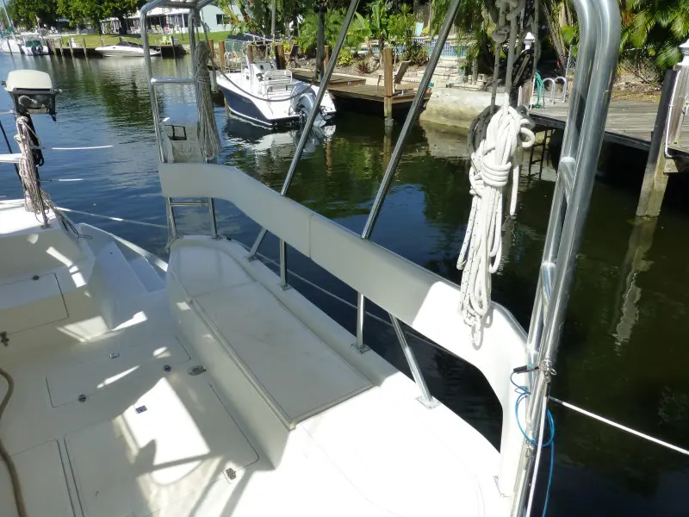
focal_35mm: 24
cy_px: 258
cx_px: 344
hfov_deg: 71.6
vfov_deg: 56.8
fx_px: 478
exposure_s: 1/800
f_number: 4
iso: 160
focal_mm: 4.3
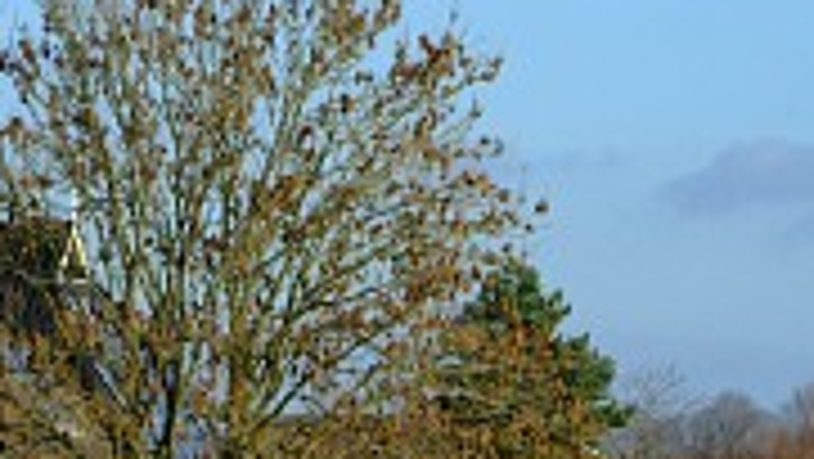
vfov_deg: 3.6
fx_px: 7191
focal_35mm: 333
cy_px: 484
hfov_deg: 6.5
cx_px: 72
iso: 400
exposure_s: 1/250
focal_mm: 85
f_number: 13
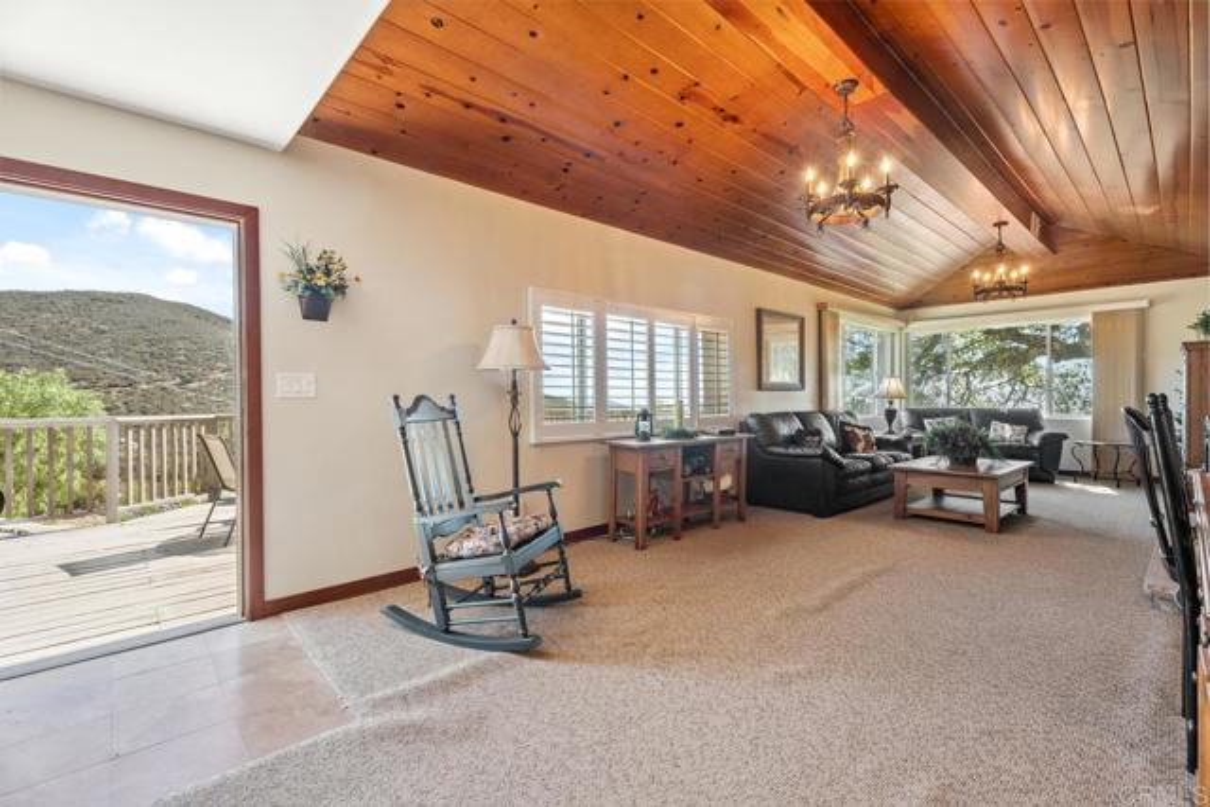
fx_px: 538
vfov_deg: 73.8
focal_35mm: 16
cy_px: 404
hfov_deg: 96.7
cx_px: 605
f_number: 8
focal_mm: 16
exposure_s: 1/15
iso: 400
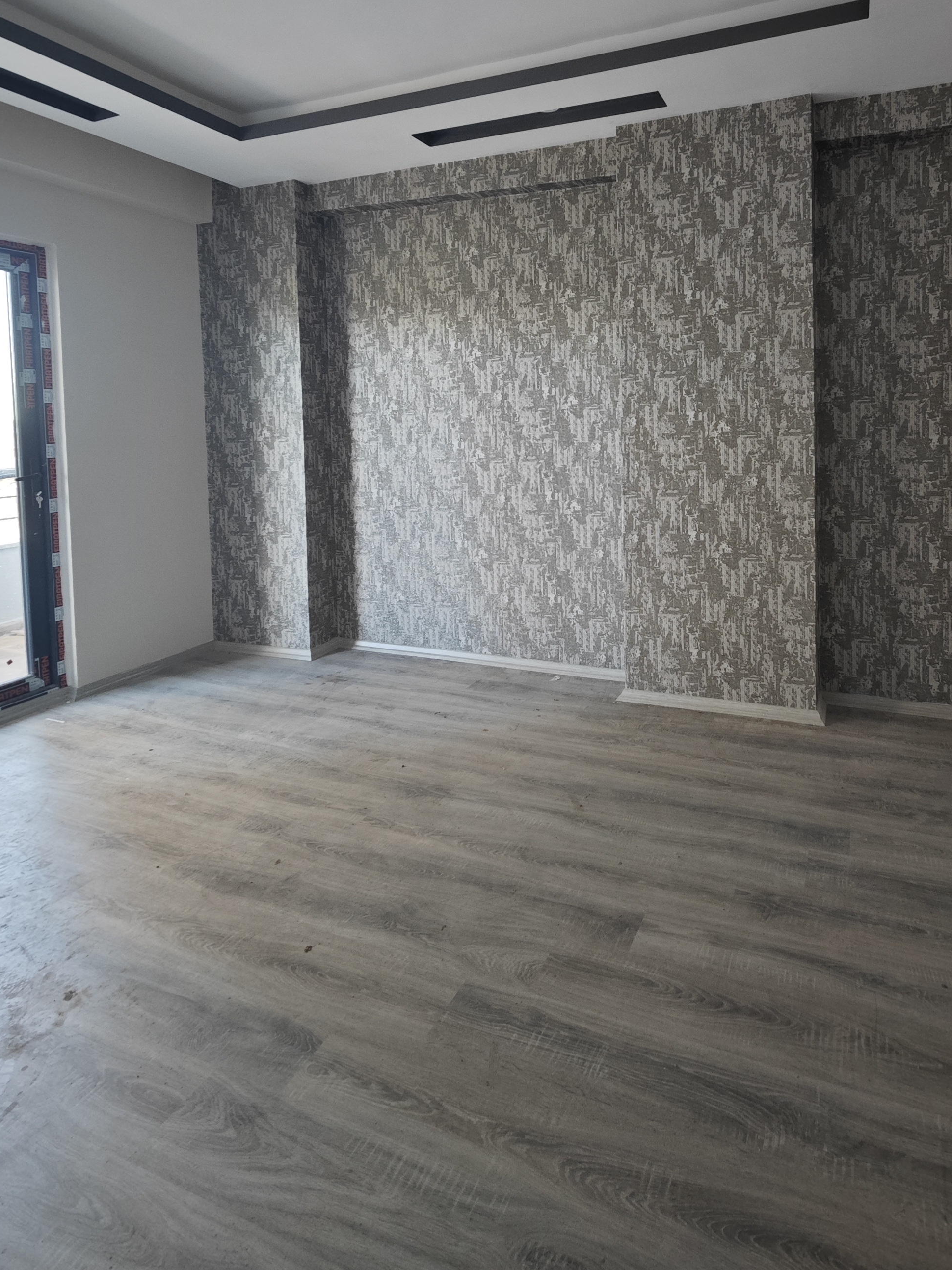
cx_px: 600
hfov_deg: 67.5
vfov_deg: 82.3
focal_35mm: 19
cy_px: 444
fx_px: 697
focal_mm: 2.03
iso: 250
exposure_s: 1/68.7
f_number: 1.8
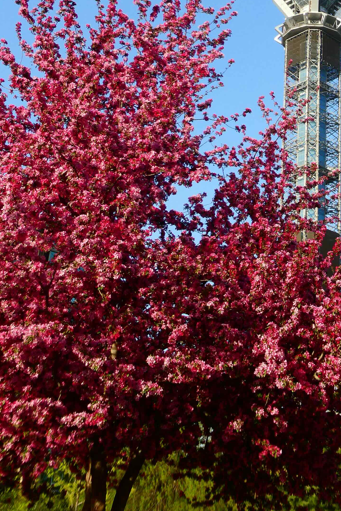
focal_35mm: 63
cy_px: 123
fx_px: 895
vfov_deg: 31.3
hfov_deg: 21.0
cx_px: 327
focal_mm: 6.3
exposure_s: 1/400
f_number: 3.7
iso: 80
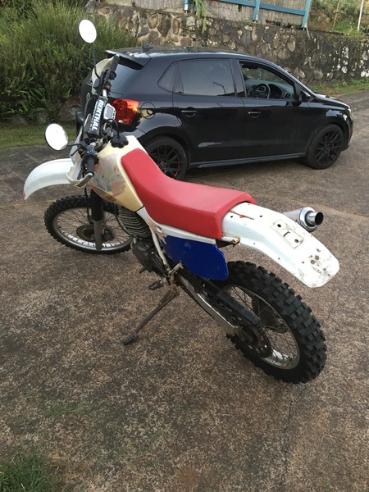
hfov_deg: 48.2
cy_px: 246
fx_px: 412
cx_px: 184
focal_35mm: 29
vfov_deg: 61.7
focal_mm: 4.15
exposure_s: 1/33
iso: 125
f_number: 2.2
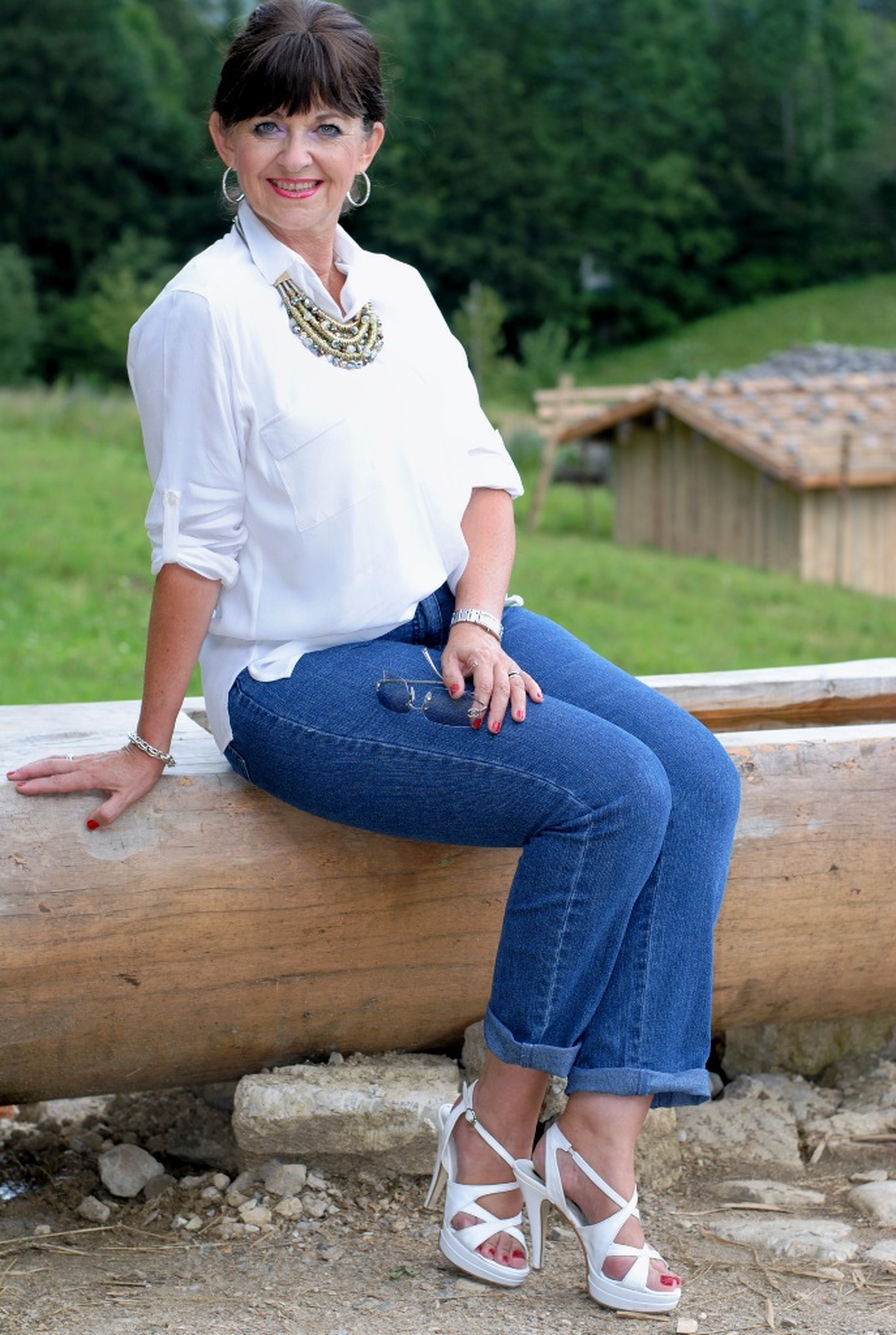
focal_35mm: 75
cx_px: 448
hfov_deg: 18.3
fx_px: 2788
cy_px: 668
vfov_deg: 26.9
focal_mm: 50
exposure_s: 1/200
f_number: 3.5
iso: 100
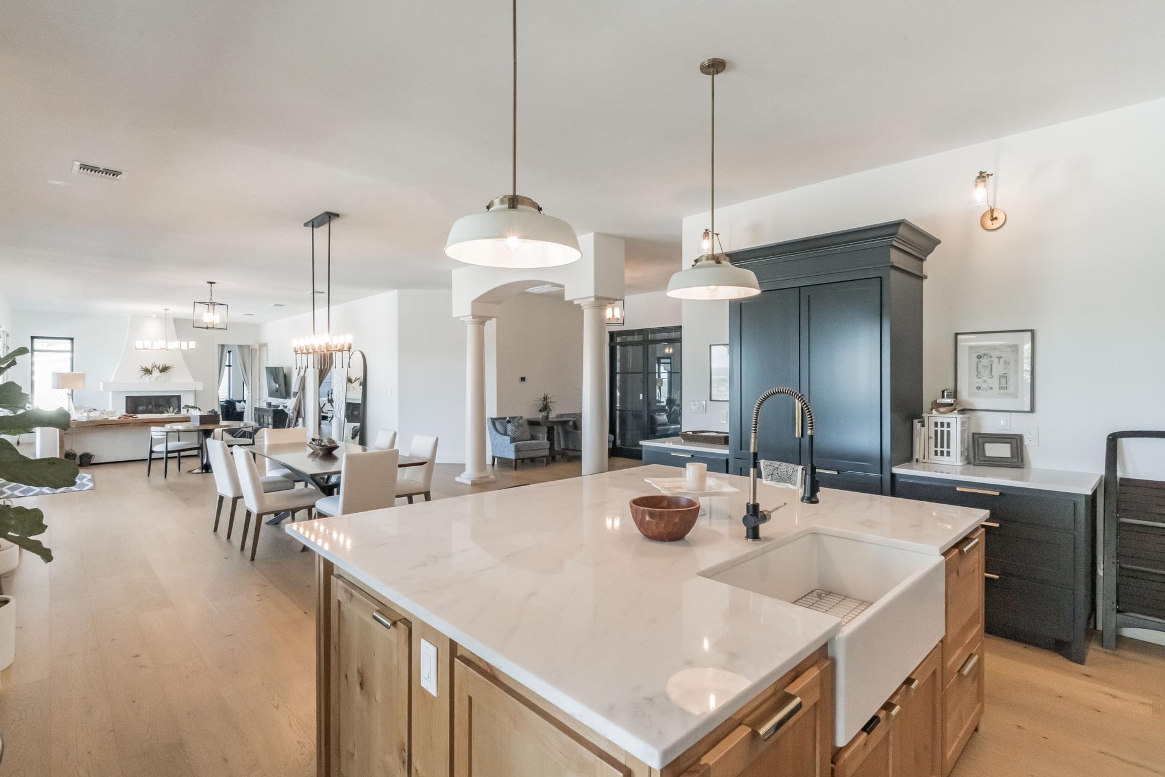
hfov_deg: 93.3
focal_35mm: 17
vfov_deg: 70.4
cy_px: 379
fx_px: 550
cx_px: 594
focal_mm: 16
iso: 5000
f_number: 20
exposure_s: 1/50
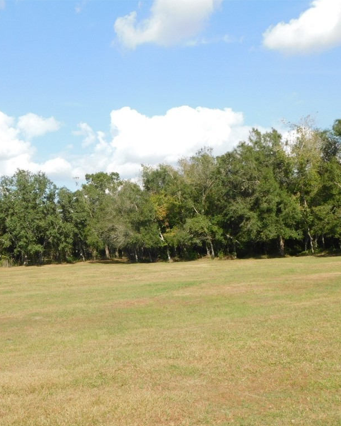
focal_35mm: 47
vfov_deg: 39.6
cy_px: 213
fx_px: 593
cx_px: 109
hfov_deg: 31.8
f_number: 3.5
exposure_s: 1/1000
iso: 125
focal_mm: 6.3
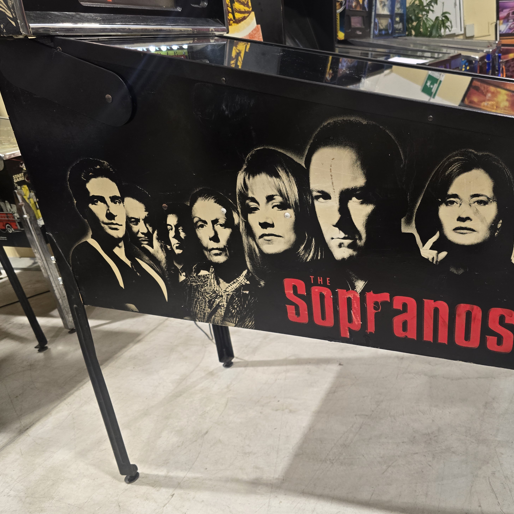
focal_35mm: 28
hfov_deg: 56.2
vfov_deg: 57.3
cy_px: 262
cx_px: 339
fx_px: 470
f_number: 1.7
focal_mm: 6.3
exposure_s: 1/100
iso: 200
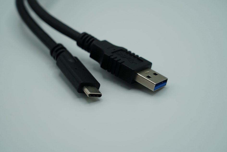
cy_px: 76
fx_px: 662
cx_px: 114
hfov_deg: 19.5
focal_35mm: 105
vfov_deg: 13.0
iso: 320
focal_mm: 105
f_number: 8
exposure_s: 1/500
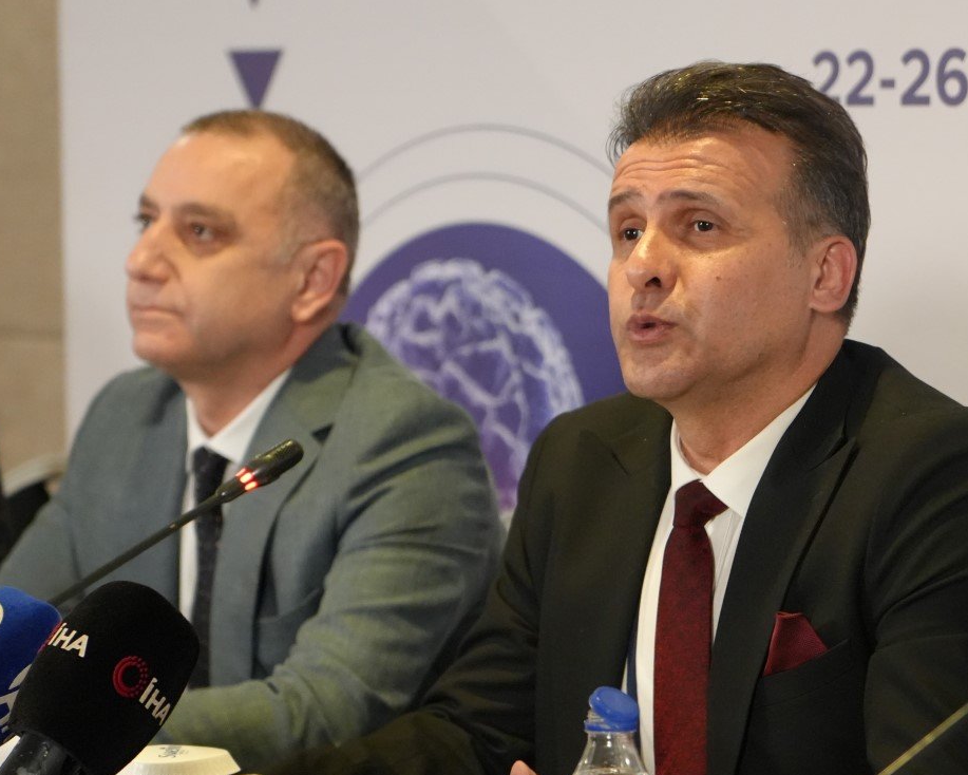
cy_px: 499
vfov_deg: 13.3
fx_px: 3324
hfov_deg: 16.5
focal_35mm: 116
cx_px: 657
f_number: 4
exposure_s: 1/160
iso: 5000
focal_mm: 70
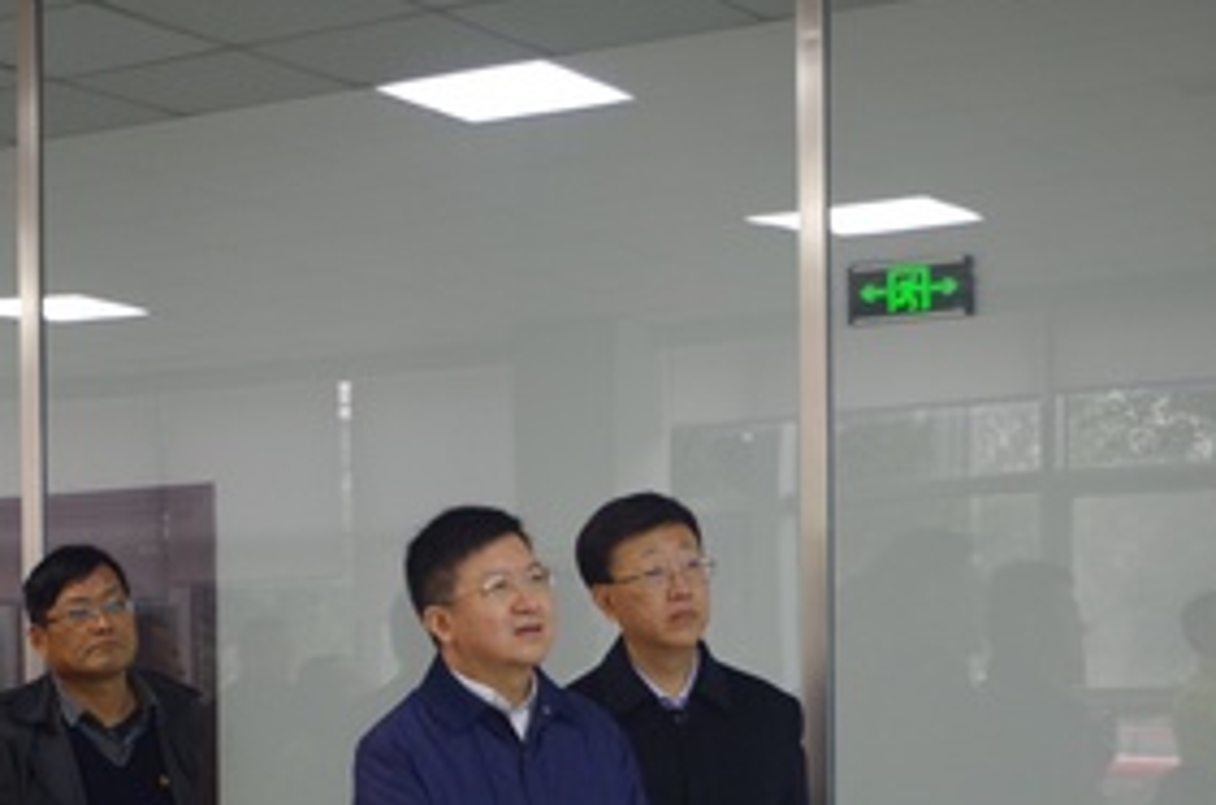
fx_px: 2764
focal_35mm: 82
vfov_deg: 16.3
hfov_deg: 24.4
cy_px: 790
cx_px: 238
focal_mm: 24.38
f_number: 4
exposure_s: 1/20
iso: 400
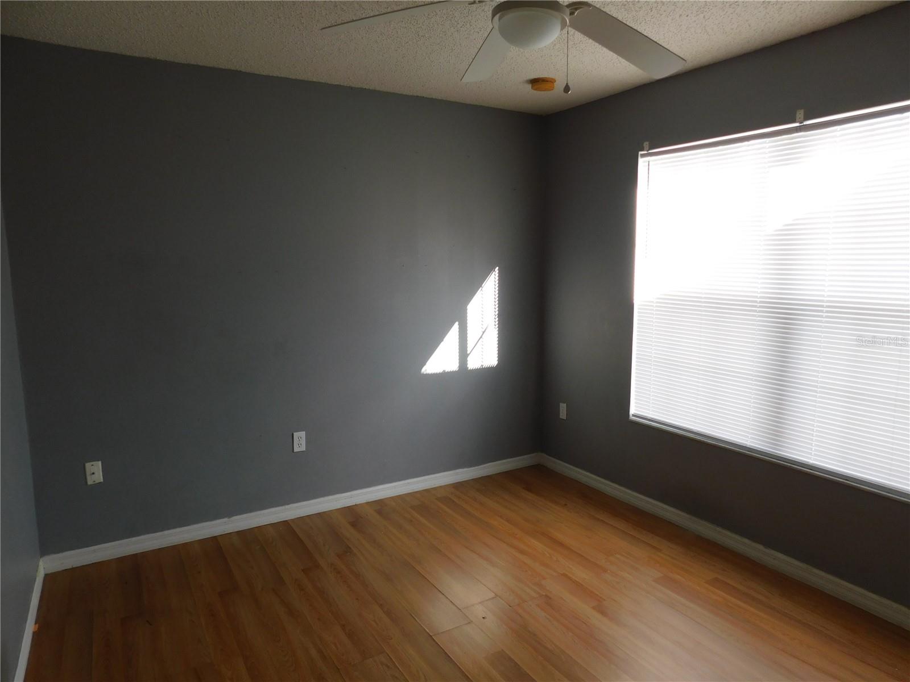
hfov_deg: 73.9
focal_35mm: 23
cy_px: 341
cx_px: 455
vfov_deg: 58.9
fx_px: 605
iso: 125
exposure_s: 1/80
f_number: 3
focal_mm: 4
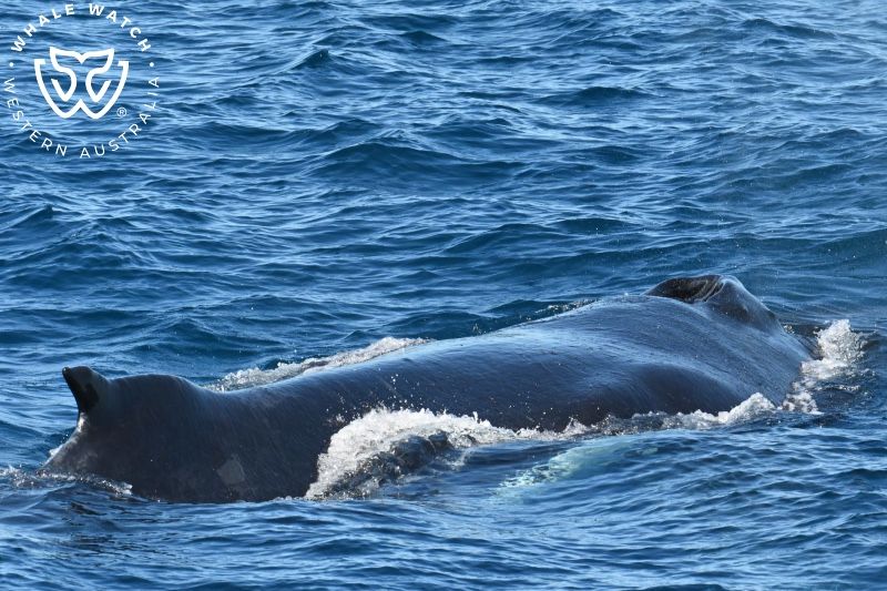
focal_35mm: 600
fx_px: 14779
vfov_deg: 2.3
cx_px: 444
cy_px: 296
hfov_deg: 3.4
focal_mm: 600
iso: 3200
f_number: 18
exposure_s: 1/1600
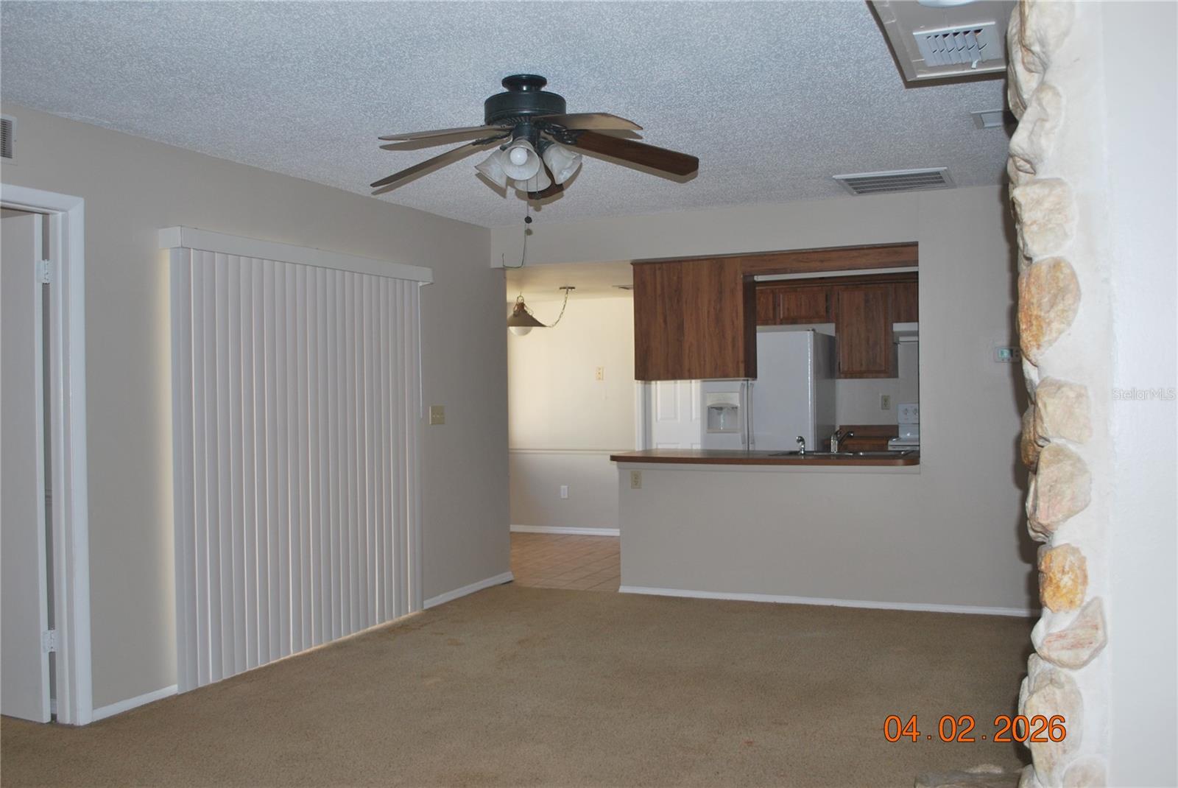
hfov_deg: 57.2
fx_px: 1081
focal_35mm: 33
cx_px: 589
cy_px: 394
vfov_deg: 40.0
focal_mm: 22
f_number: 4
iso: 200
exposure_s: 1/60
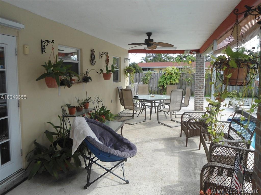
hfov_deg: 67.3
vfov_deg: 53.1
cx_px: 130
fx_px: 196
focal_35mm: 26
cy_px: 98
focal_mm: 4.7
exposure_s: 1/250
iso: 80
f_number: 2.8
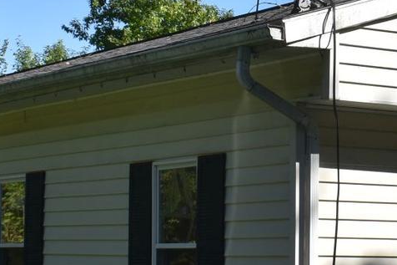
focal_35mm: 129
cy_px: 189
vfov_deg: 10.6
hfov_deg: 15.8
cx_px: 286
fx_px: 1422
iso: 100
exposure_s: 1/200
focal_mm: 20
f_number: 9
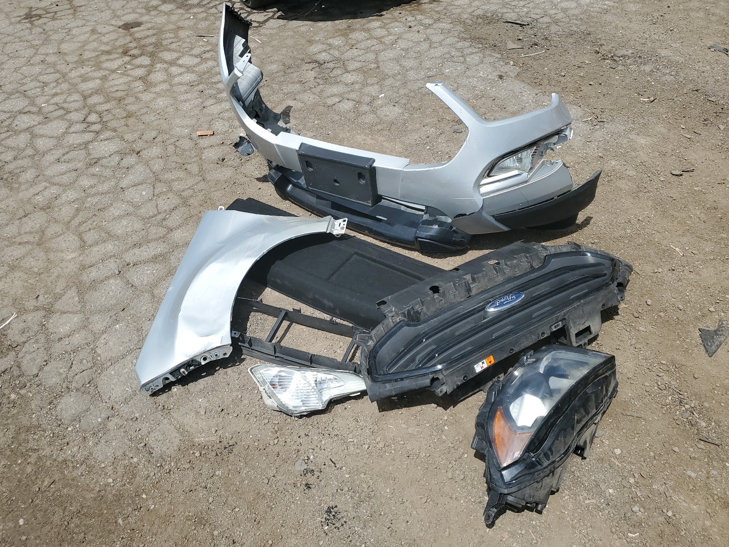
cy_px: 274
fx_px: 548
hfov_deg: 67.3
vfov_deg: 53.1
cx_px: 364
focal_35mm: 26
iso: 50
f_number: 1.5
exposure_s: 1/5000
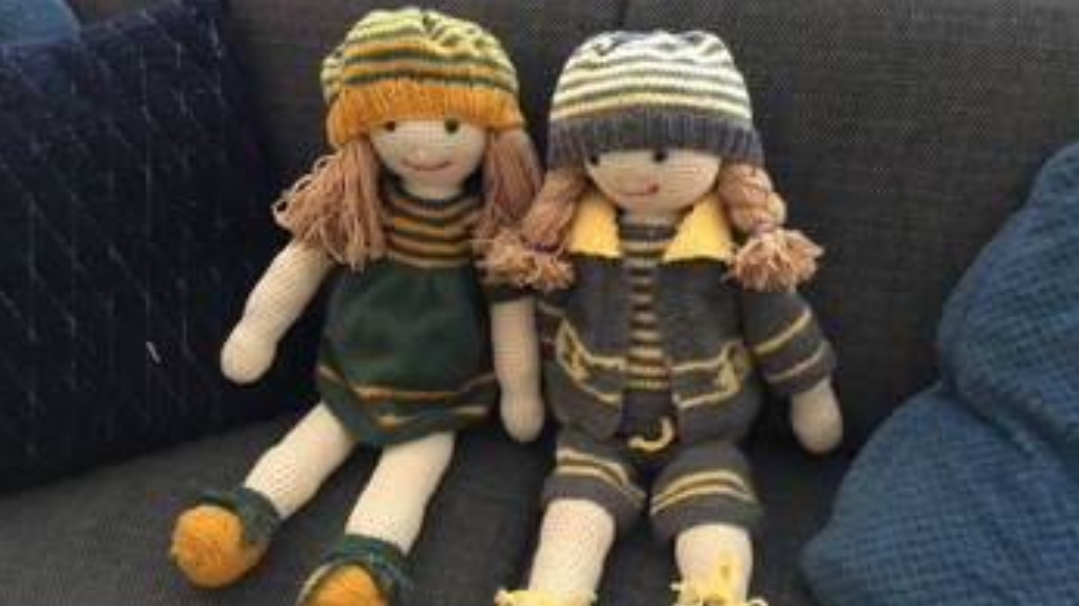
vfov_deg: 34.6
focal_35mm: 34
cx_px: 540
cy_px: 301
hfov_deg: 58.0
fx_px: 973
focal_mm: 3.3
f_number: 2.4
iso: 400
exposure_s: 1/17
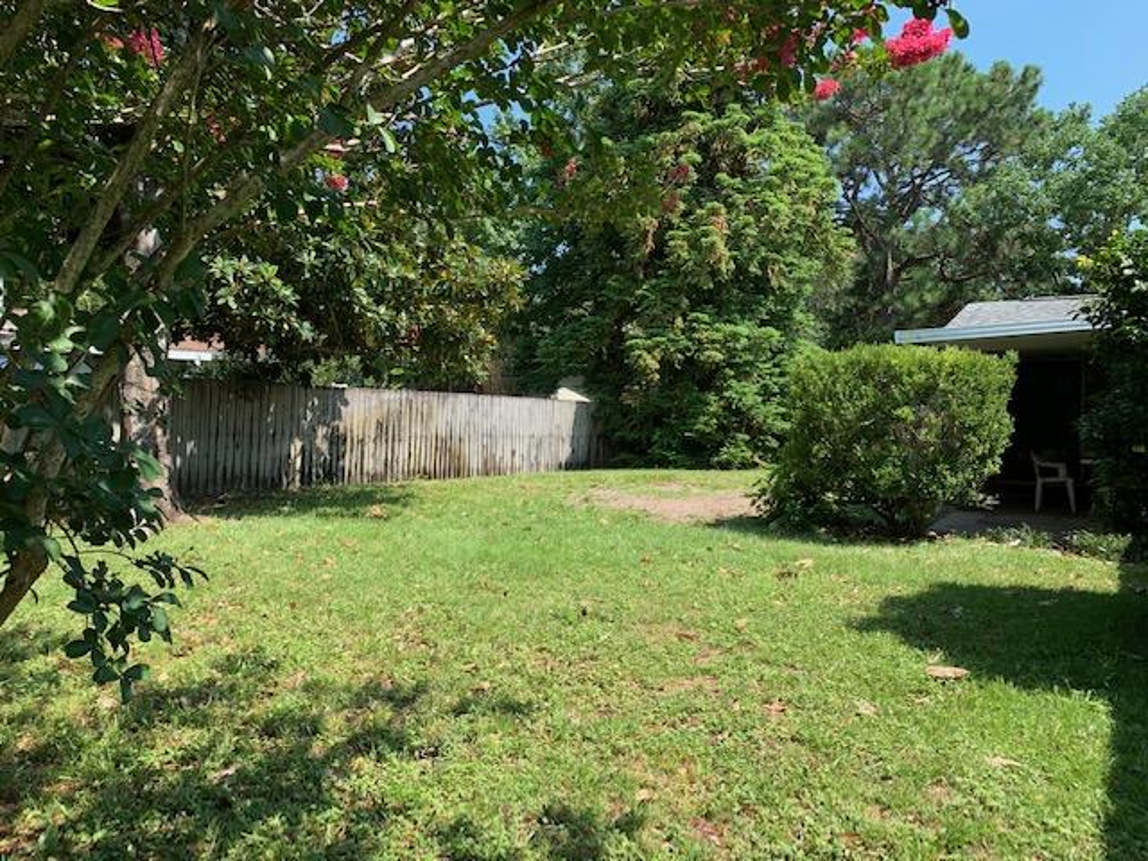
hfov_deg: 67.3
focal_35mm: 26
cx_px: 574
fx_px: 862
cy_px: 430
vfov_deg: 53.1
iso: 25
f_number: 1.8
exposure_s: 1/783
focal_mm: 4.25
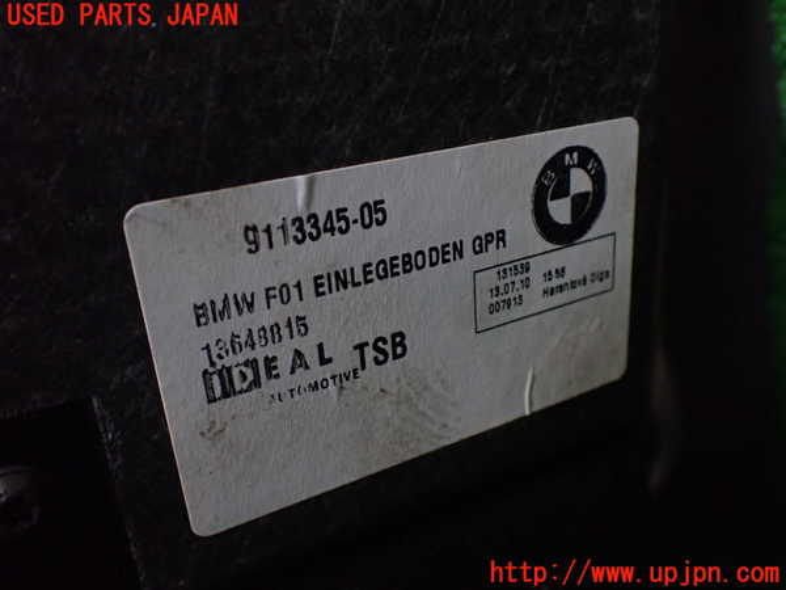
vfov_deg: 46.8
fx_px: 681
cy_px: 295
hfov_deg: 60.0
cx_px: 393
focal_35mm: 30
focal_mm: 5.4
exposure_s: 1/125
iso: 640
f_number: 2.3
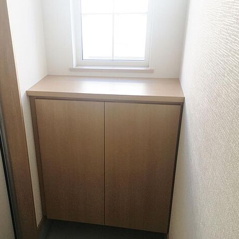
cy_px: 121
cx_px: 93
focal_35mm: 35
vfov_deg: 47.2
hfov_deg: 46.9
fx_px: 273
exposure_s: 1/60
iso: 25
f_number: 2.2
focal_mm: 4.15
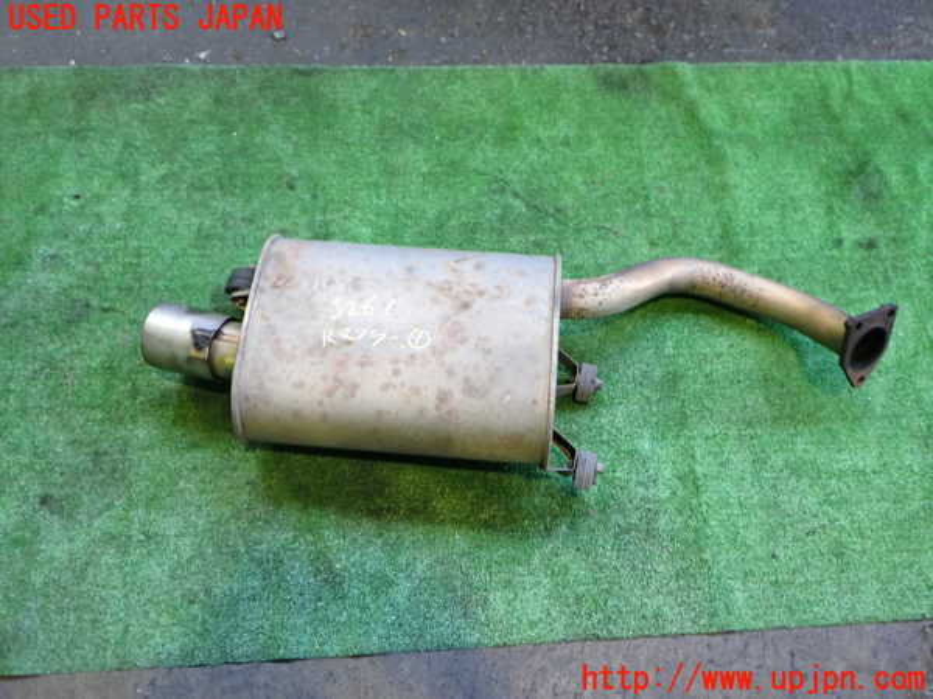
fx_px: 809
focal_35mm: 30
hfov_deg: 60.0
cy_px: 350
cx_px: 466
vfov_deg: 46.8
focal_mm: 5.4
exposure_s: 1/30
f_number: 2.3
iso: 250
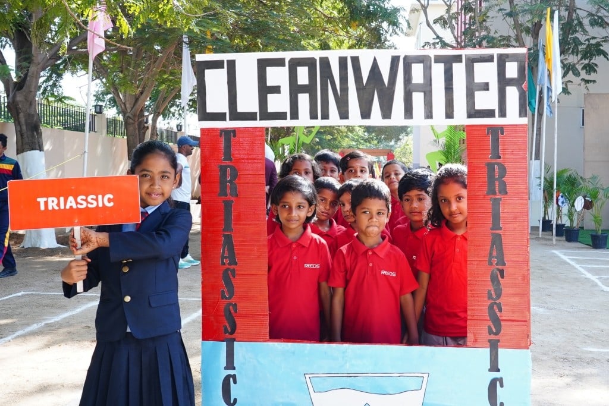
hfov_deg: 53.1
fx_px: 609
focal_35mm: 36
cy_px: 203
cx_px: 304
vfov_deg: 36.9
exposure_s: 1/100
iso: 400
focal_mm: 24
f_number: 7.1
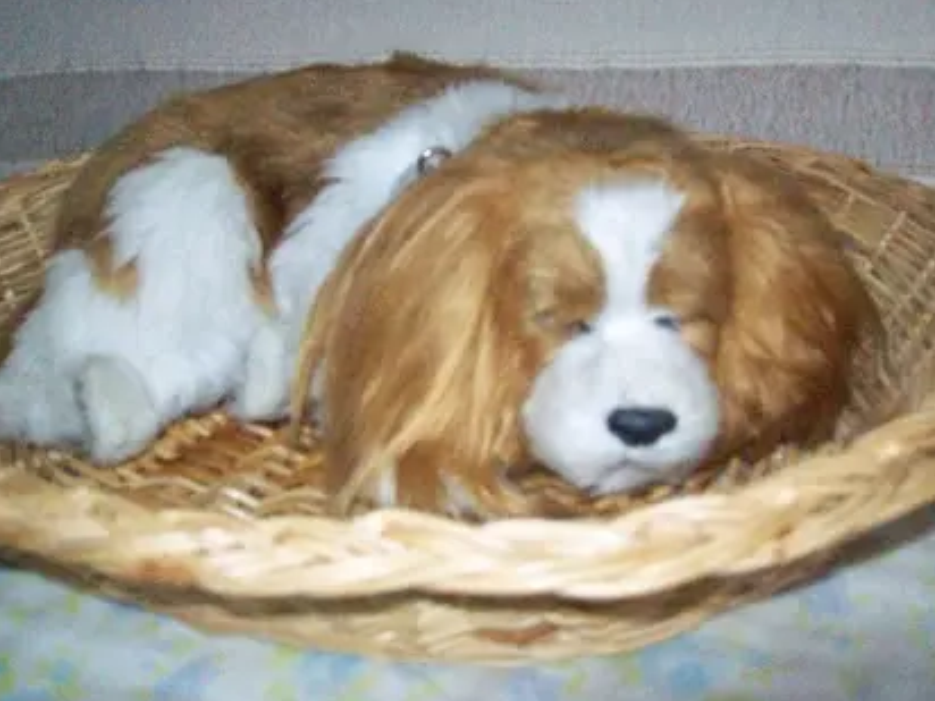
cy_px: 295
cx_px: 500
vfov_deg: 34.3
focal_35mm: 42
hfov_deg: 44.8
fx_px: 1134
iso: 800
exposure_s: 1/128
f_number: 2.7
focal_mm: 6
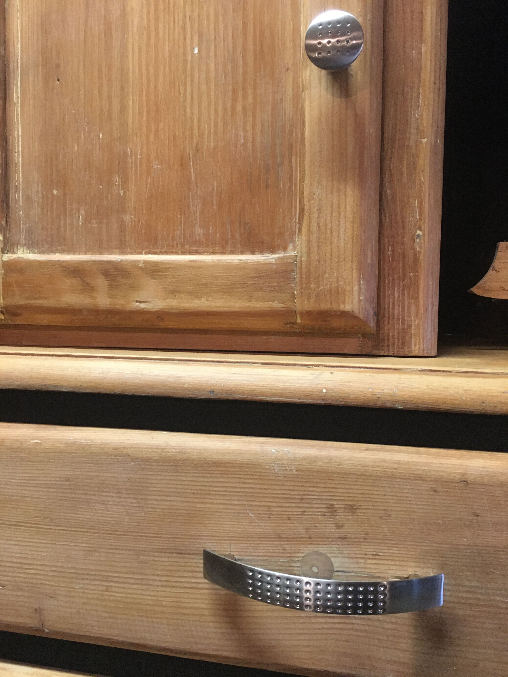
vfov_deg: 61.7
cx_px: 254
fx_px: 567
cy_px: 338
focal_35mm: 29
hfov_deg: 48.2
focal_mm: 4.15
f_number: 2.2
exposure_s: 1/17
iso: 200
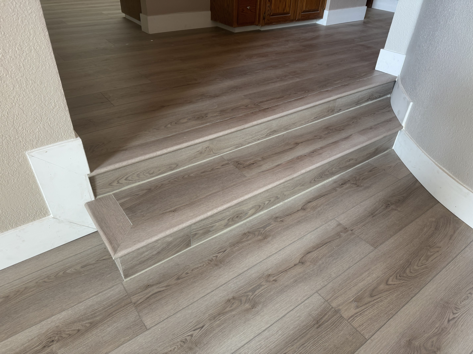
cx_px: 236
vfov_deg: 56.8
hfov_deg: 71.6
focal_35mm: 24
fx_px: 328
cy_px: 177
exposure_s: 1/60
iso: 125
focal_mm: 6.76
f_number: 1.78
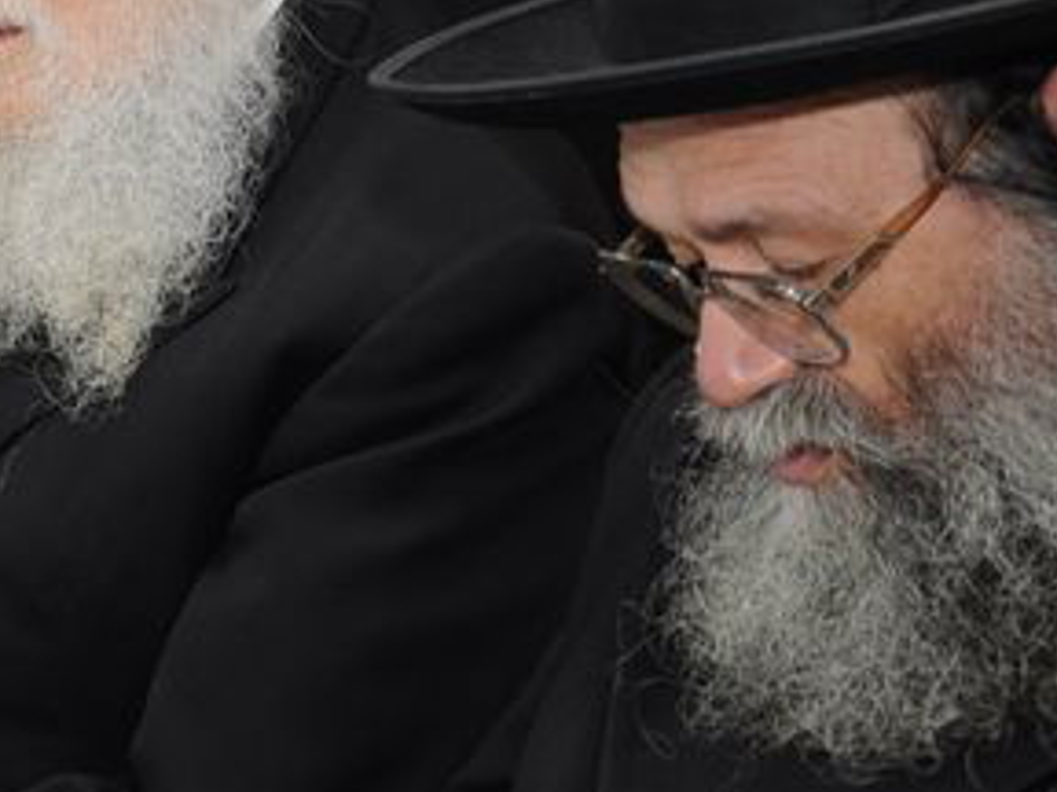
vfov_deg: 9.0
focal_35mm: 164
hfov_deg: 11.6
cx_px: -499
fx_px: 5008
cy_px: 187
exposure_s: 1/60
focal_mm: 32
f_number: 4.2
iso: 400
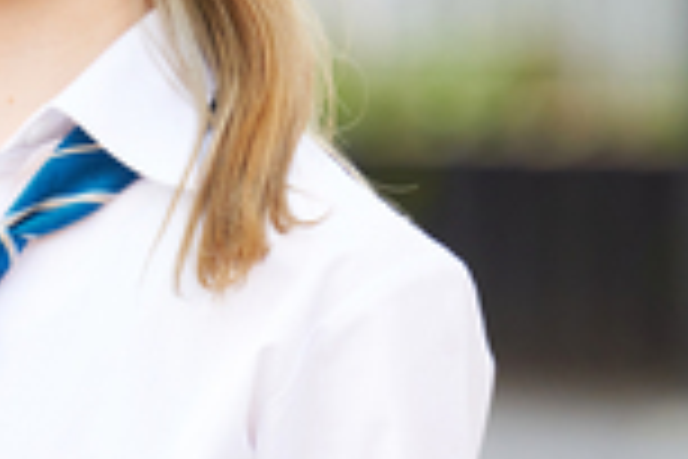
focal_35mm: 509
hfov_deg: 4.0
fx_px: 9727
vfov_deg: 2.7
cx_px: -58
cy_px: 22
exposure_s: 1/320
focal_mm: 130
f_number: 2.8
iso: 400
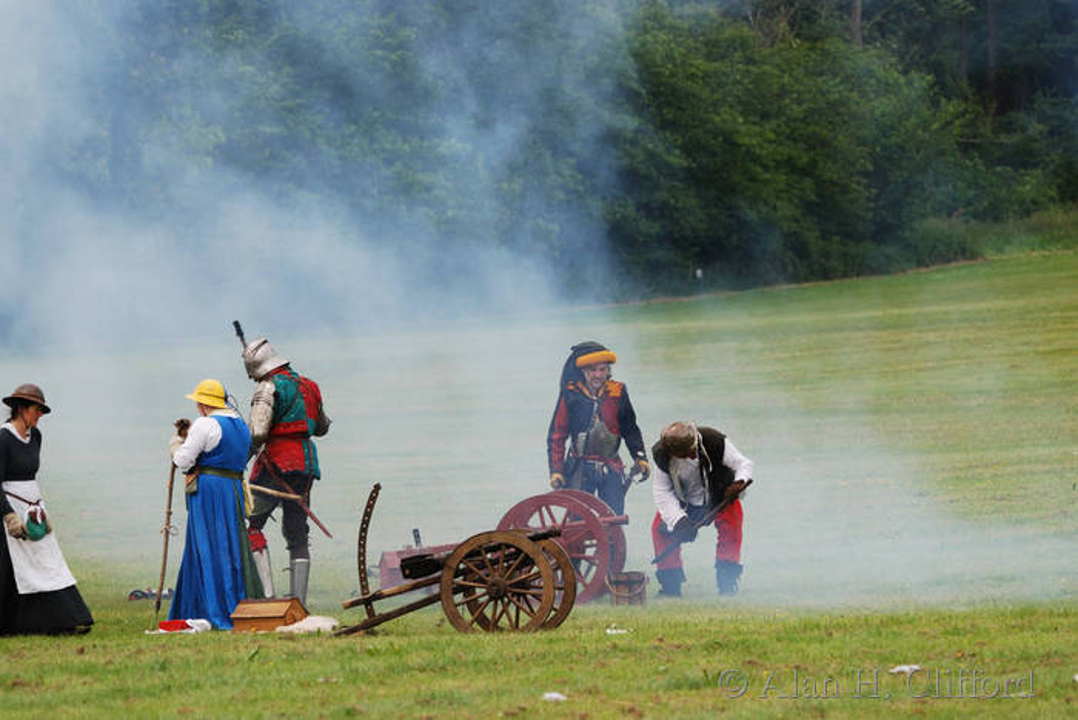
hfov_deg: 7.0
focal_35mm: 292
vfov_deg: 4.7
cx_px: 539
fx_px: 8766
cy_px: 360
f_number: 5.3
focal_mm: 195
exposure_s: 1/500
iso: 140
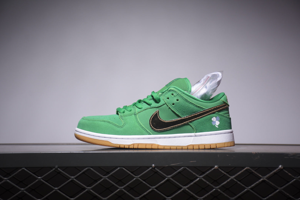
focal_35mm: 93
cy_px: 100
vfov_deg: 14.7
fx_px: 775
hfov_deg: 21.9
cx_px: 150
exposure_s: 1/125
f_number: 5.6
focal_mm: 62
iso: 100
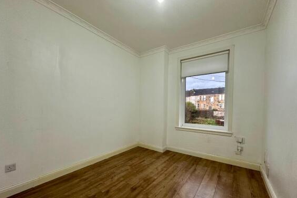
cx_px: 149
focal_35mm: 15
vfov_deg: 77.0
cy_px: 111
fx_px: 124
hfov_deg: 100.4
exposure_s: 1/50
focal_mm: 2.22
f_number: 2.2
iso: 200
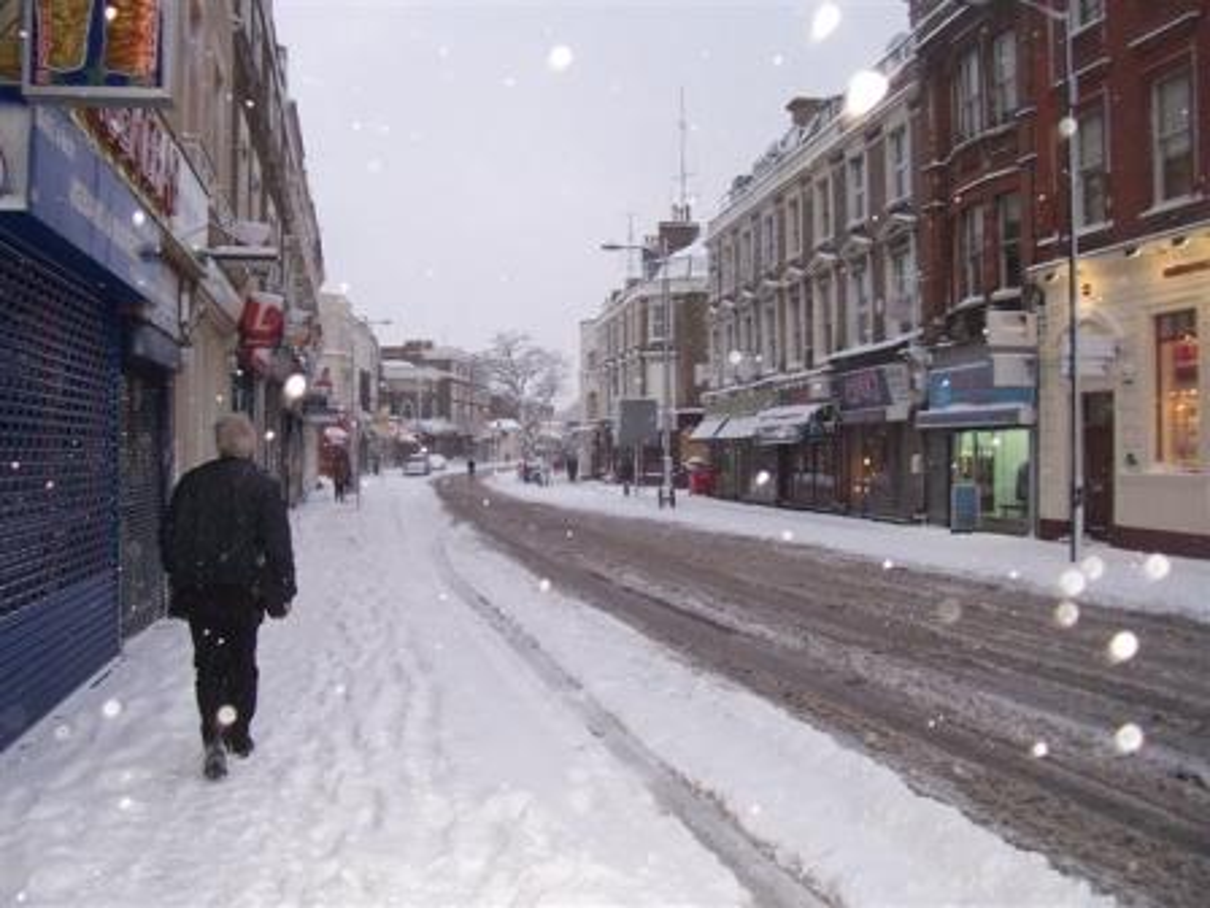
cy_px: 454
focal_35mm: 34
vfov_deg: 41.8
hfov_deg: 54.0
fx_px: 1188
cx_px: 605
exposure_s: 1/60
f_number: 2.7
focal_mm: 5.6
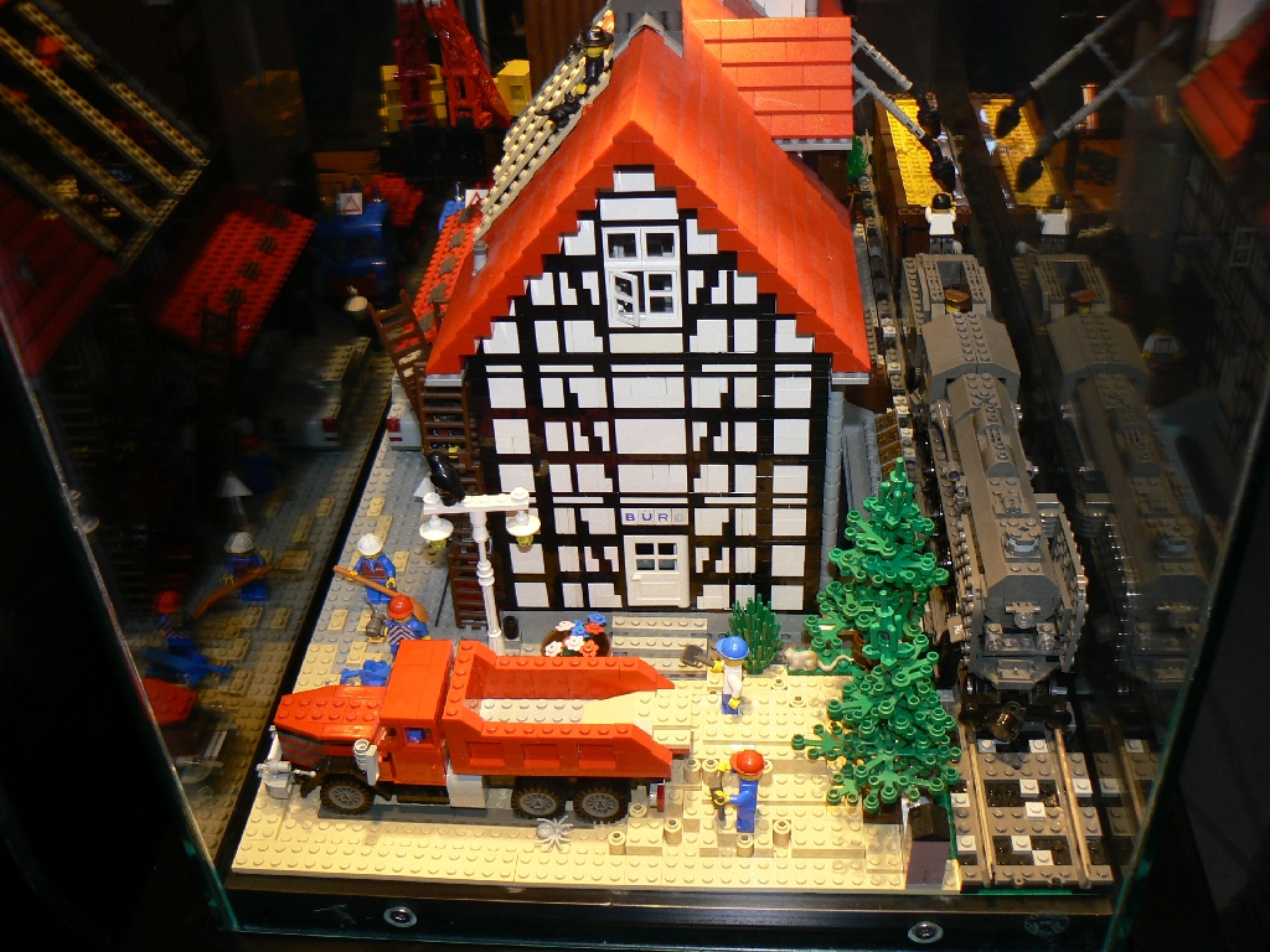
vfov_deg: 39.7
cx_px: 635
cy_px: 476
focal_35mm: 36
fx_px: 1321
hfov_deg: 51.4
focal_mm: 6
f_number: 2.8
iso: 100
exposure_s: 1/30
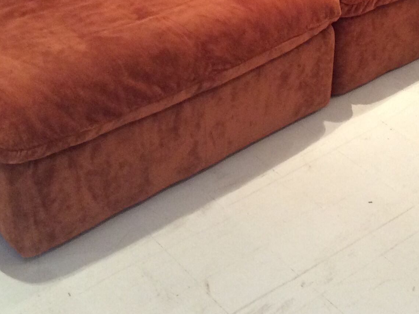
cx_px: 271
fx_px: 884
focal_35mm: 73
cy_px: -35
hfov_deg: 26.6
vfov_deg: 19.3
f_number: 2.4
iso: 160
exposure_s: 1/25
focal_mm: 3.3
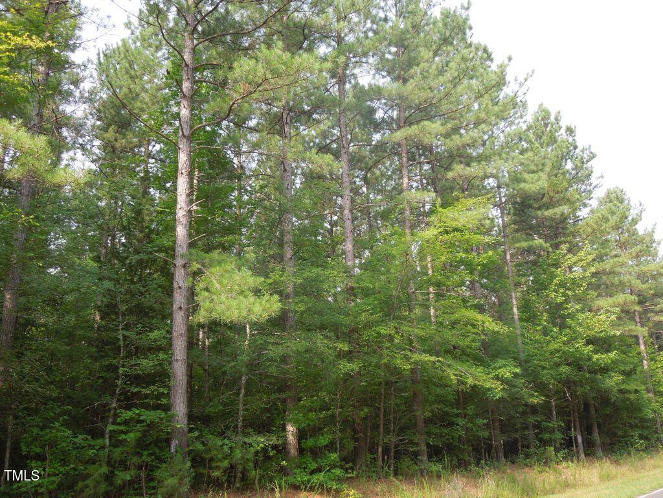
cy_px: 249
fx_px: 594
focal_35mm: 31
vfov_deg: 45.4
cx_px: 332
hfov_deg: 58.4
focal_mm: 5.6
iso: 100
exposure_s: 1/160
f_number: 3.6
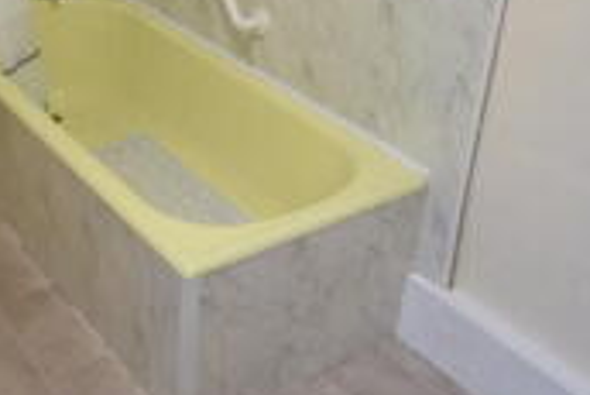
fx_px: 951
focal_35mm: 58
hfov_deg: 33.5
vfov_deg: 23.3
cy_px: 136
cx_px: 120
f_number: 4.8
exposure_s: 1/60
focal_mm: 14
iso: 640
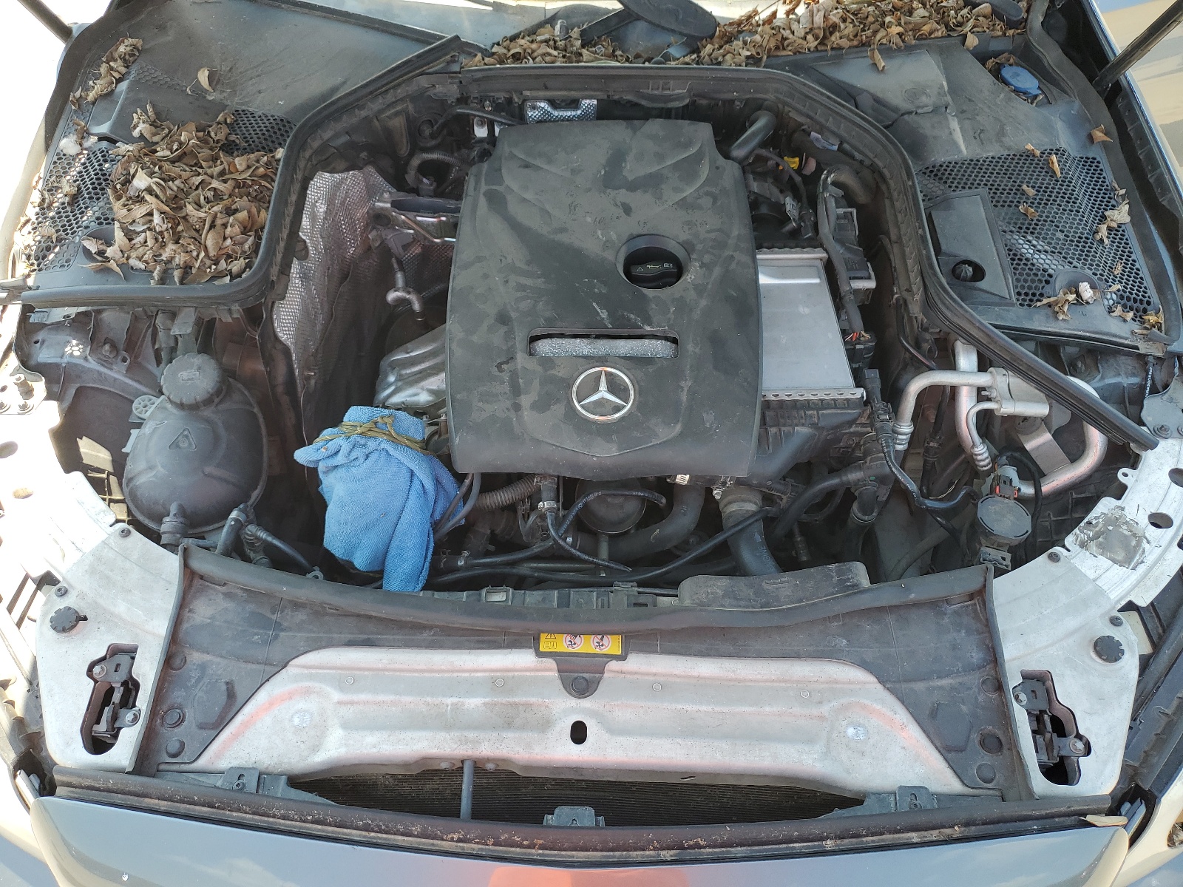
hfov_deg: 67.3
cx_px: 592
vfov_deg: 53.1
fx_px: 889
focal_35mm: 26
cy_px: 444
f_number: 1.5
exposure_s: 1/435
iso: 50
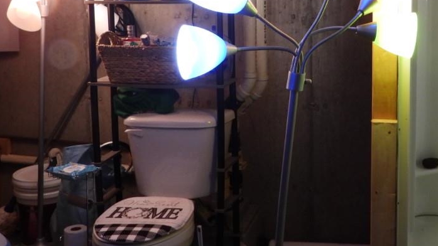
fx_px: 627
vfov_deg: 21.9
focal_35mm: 54
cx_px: 289
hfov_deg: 38.1
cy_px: 39
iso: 200
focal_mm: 4.3
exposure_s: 1/30
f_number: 2.8
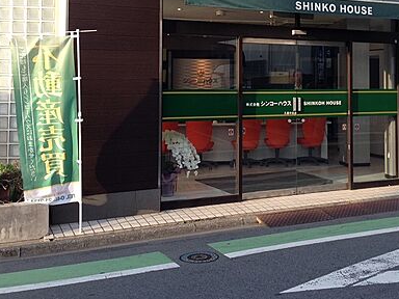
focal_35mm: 55
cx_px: 280
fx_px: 634
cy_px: 57
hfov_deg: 34.5
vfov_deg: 26.1
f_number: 2.4
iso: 50
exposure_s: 1/222
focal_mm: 4.12
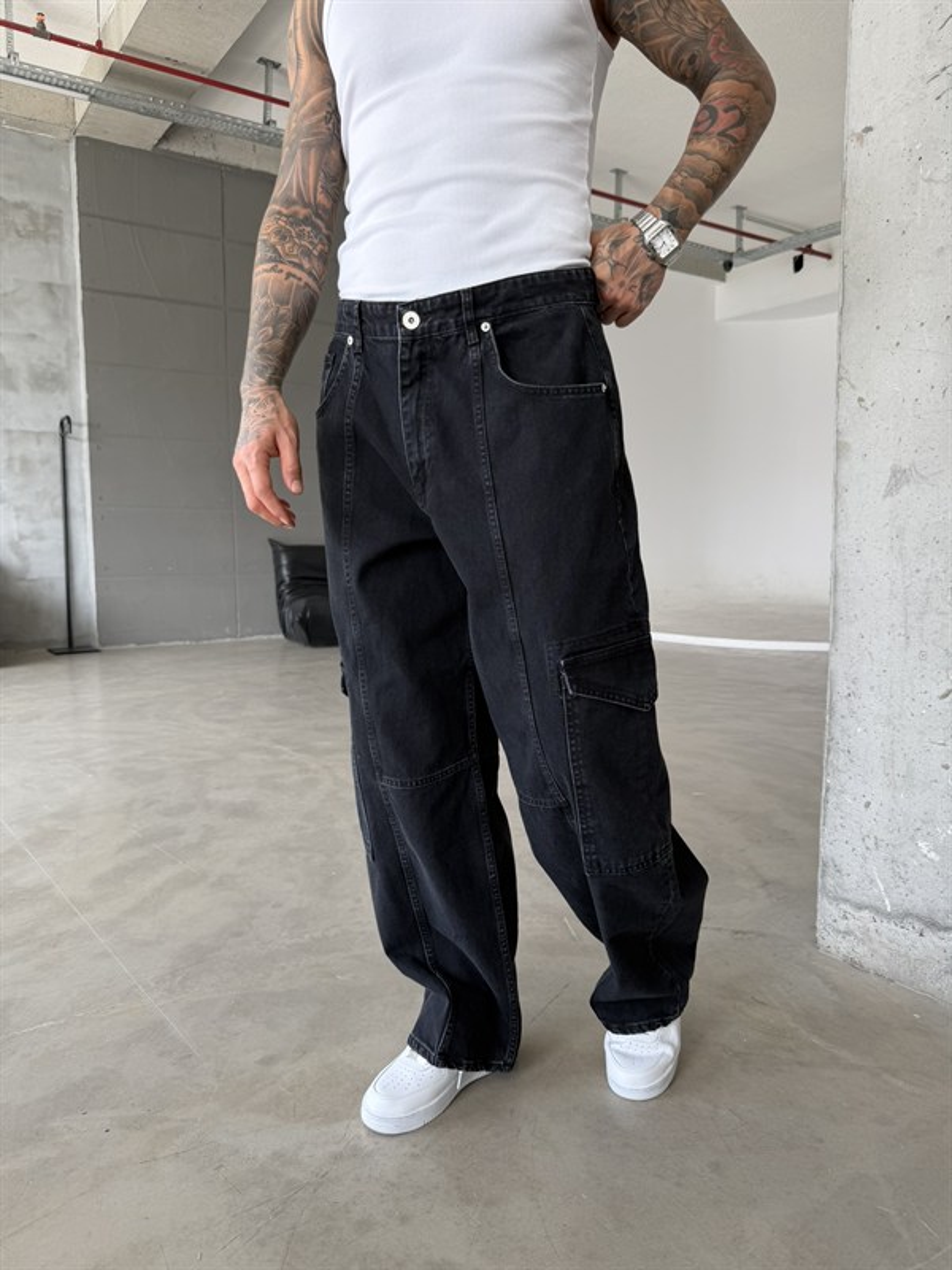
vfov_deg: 71.6
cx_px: 476
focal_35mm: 24
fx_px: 880
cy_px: 635
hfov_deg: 56.8
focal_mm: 6.76
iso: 64
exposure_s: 1/175
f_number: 1.78
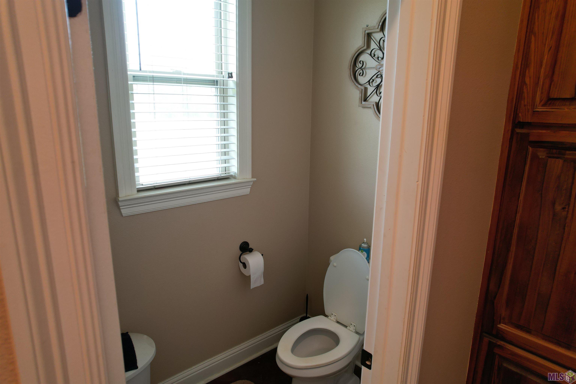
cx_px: 288
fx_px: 352
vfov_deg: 57.2
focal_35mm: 22
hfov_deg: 78.6
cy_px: 192
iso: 120
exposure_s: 1/30
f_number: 2.8
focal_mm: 8.38
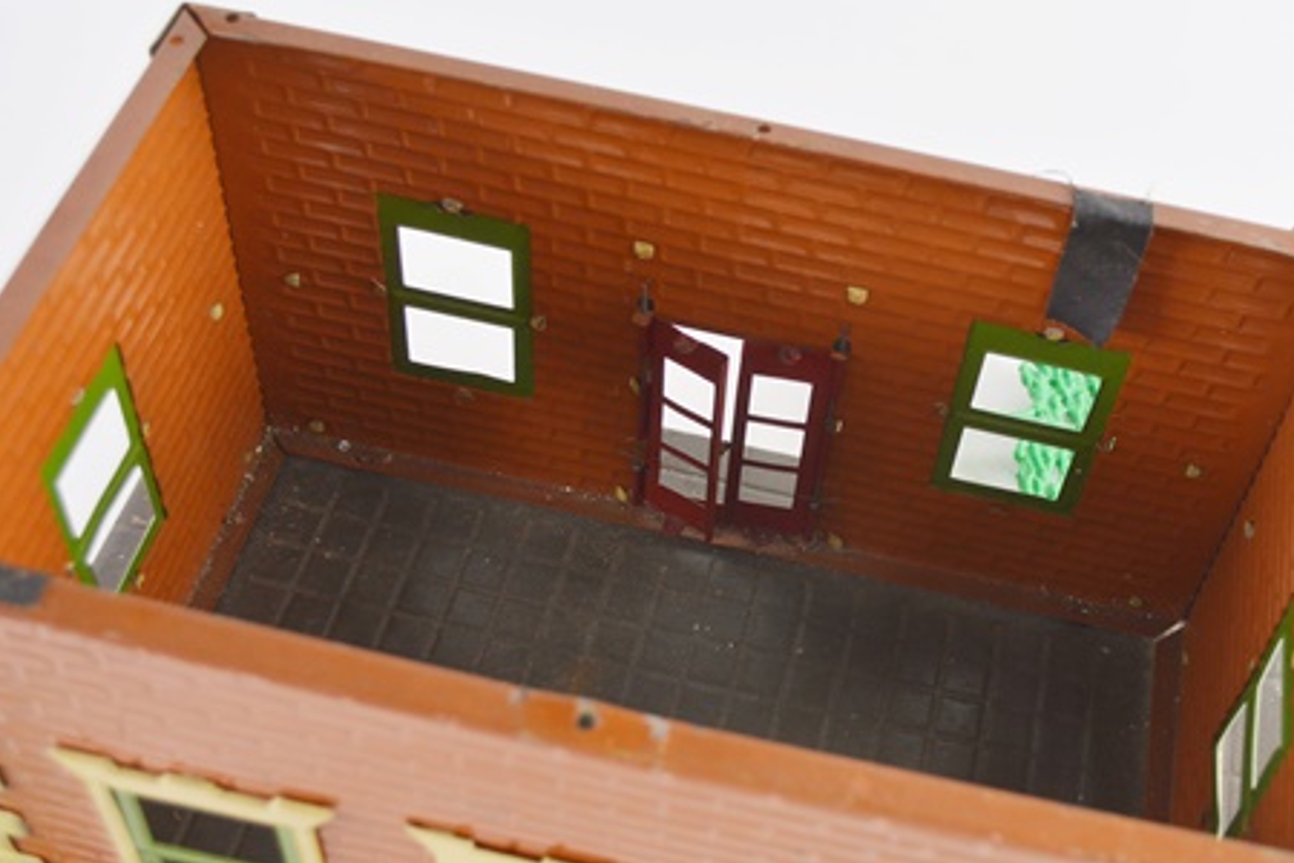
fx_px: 1725
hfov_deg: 40.9
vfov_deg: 28.1
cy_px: 478
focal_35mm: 48
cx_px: 794
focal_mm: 24
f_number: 5
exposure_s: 1/100
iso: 400
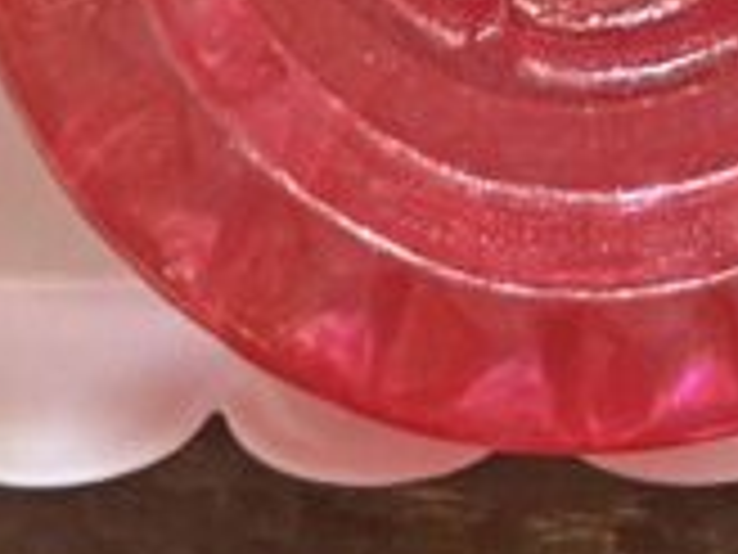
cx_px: 644
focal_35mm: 162
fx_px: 3454
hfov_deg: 12.1
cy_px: -752
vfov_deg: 8.4
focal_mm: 5.7
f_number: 1.5
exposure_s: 1/60
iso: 160
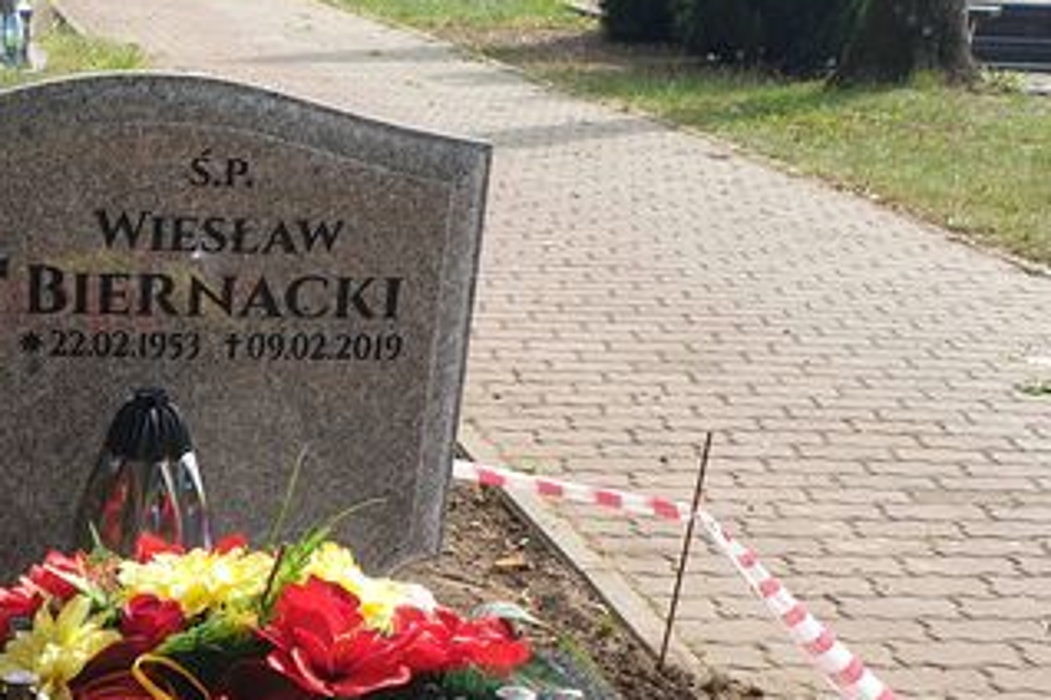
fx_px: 1985
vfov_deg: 18.9
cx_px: 99
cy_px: 849
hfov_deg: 28.5
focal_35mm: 68
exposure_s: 1/574
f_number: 2.4
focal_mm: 4.3
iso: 50
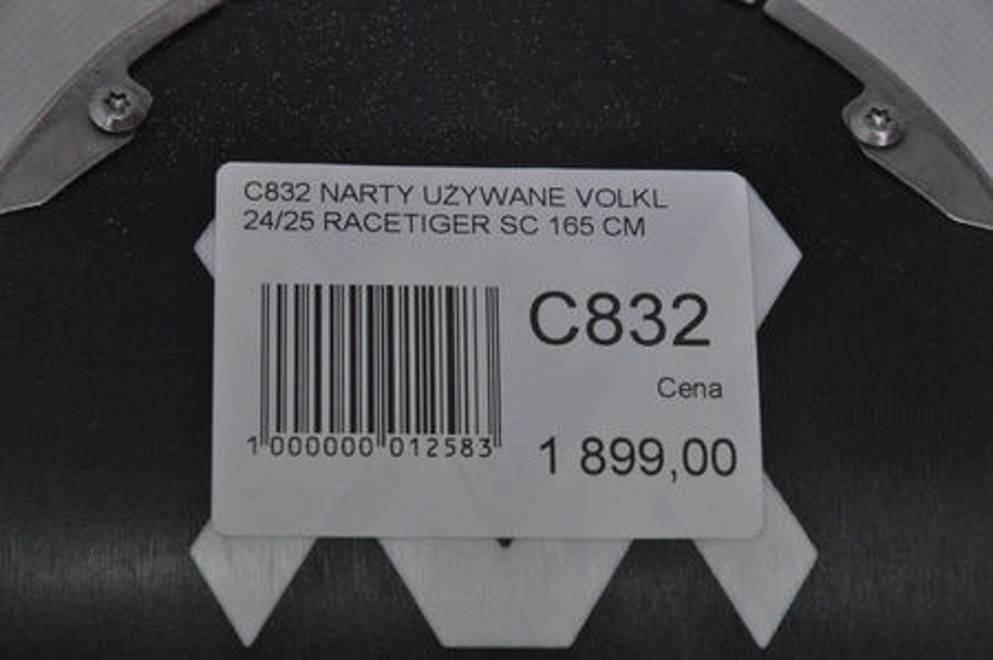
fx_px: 4340
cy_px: 330
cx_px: 496
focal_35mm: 158
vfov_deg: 8.7
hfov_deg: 13.1
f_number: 9.5
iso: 3200
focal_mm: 105
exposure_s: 1/125
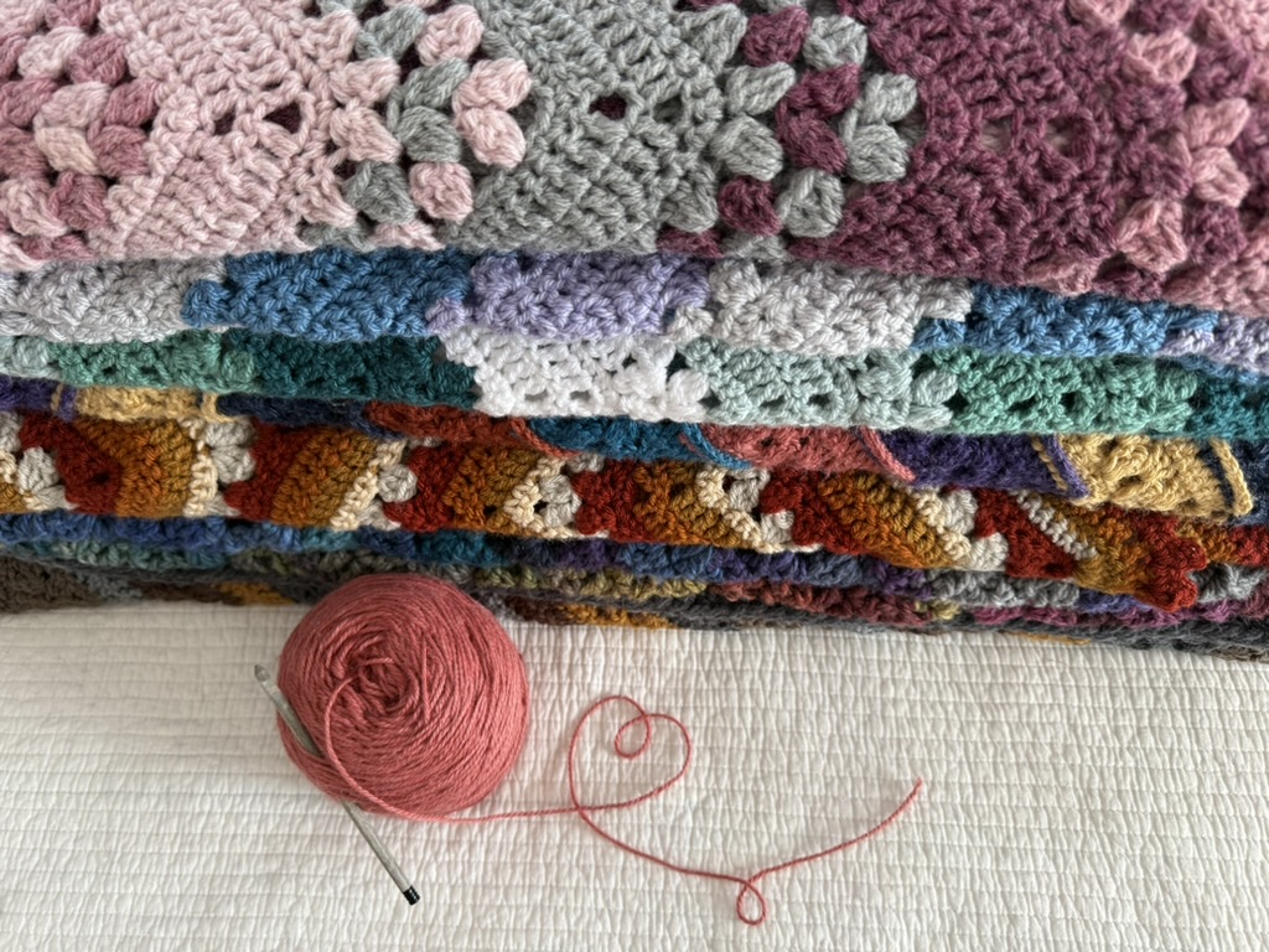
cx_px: 634
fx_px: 880
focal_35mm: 24
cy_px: 476
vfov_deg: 56.8
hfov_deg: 71.6
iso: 200
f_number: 1.78
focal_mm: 6.76
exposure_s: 1/95
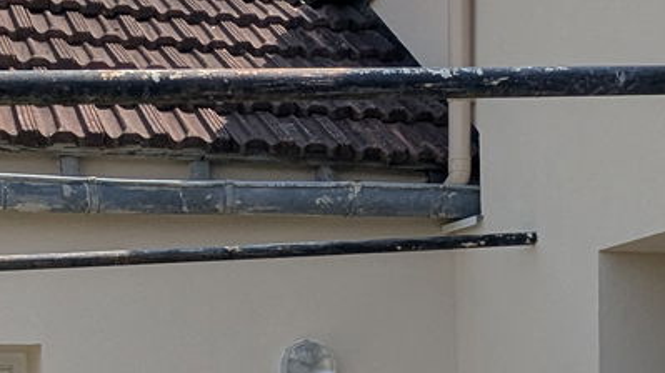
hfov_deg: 30.2
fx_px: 1234
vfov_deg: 15.3
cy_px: 629
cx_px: 333
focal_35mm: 70
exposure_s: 1/1403
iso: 49
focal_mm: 2.35
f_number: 2.2
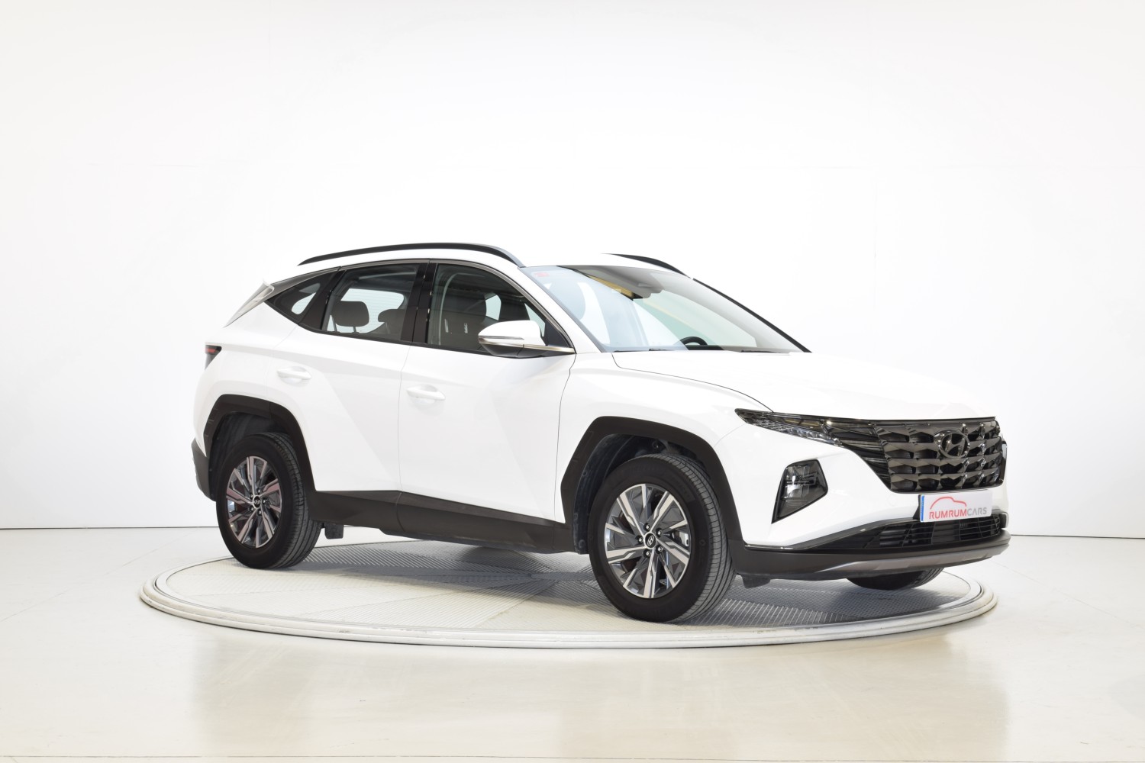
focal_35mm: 57
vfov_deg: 23.8
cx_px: 572
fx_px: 1813
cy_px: 382
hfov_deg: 35.1
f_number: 10
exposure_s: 1/4
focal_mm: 38
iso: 100
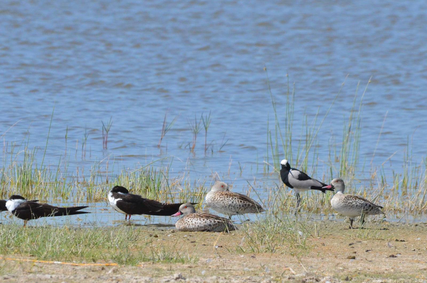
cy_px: 142
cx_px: 214
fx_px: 8878
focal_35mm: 750
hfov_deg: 2.8
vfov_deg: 1.8
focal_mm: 500
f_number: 13
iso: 2500
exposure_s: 1/2500
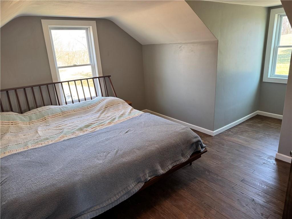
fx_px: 202
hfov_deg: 71.6
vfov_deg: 56.8
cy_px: 110
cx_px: 146
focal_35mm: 24
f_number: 1.78
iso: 160
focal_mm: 6.76
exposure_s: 1/120
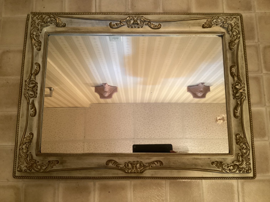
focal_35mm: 31
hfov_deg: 58.3
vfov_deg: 45.4
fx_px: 242
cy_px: 101
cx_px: 135
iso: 400
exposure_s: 1/40
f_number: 2.4
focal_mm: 3.3
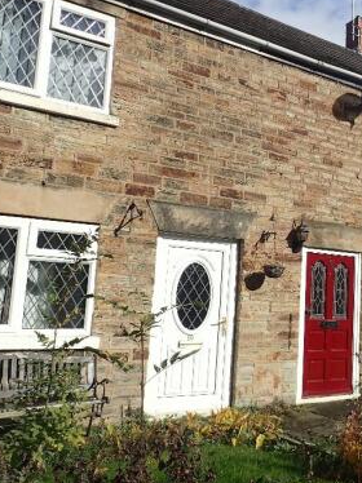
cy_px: 232
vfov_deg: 47.9
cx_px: 357
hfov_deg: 33.8
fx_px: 544
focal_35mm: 39
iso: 100
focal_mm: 4.5
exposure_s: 1/250
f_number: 8
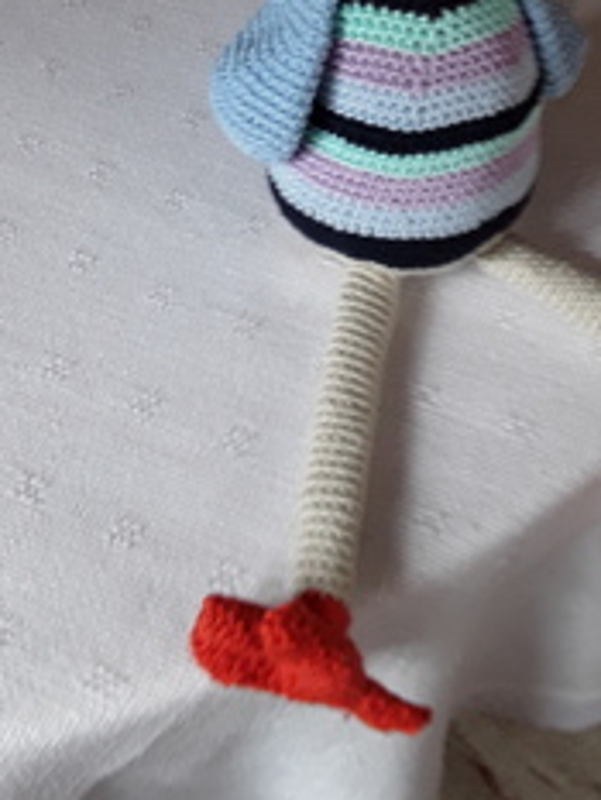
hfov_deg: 27.0
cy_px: 27
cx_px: 364
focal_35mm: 54
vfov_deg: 33.0
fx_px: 1249
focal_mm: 2.91
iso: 50
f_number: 1.9
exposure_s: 1/50
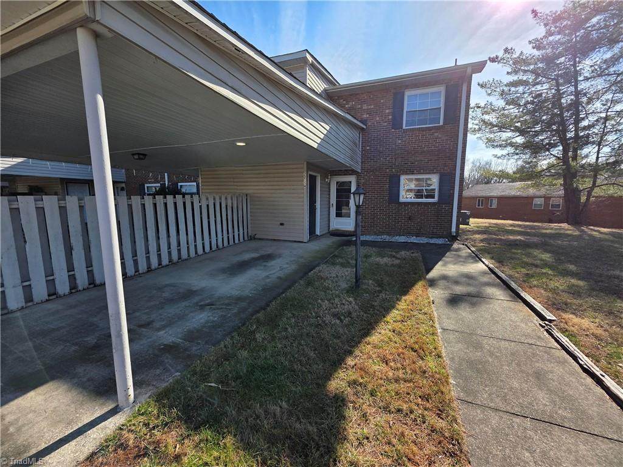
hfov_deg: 106.2
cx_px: 312
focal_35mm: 13
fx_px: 234
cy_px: 234
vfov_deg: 89.9
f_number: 1.9
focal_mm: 2.2
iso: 40
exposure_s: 1/1584
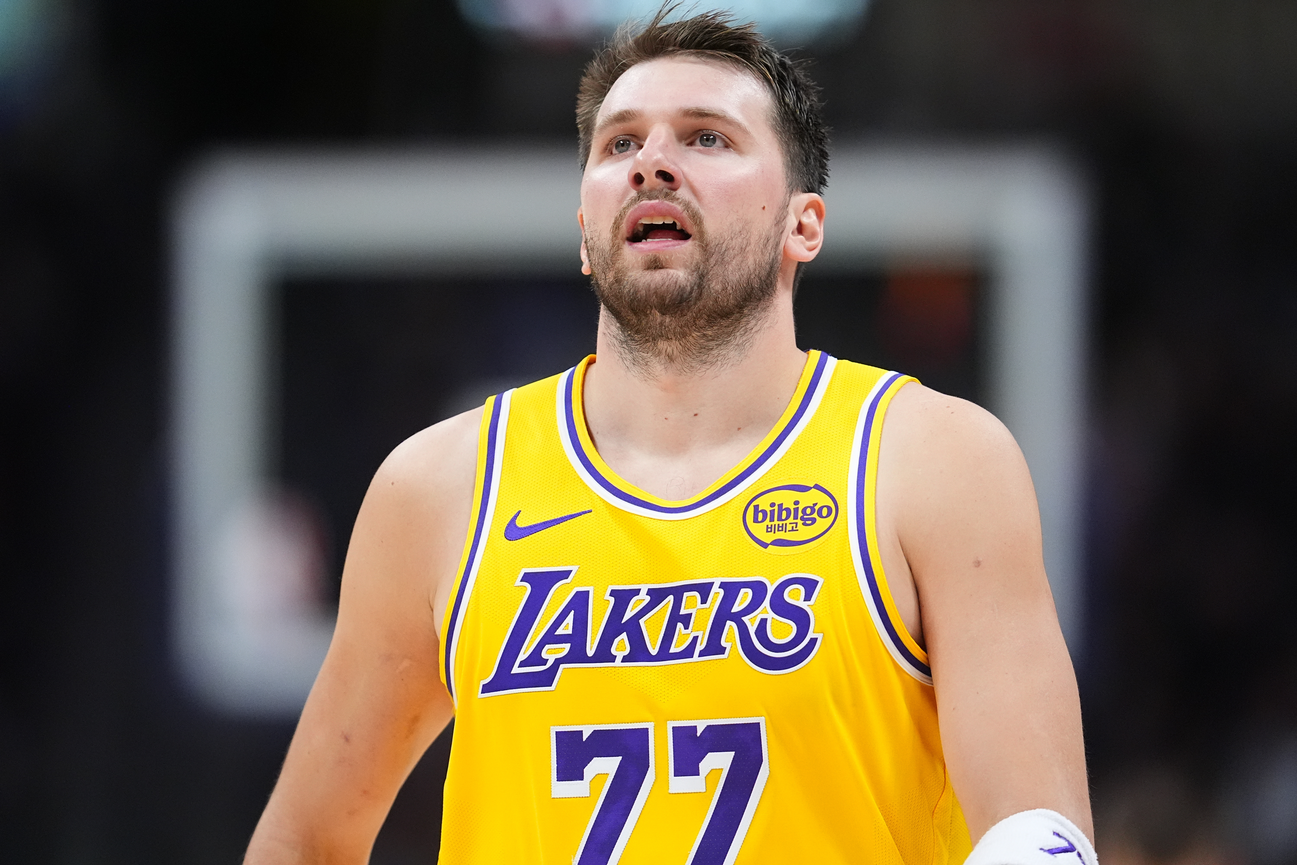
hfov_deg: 5.2
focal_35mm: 400
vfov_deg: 3.4
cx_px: 648
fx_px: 14410
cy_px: 432
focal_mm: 400
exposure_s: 1/2000
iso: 6400
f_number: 3.2
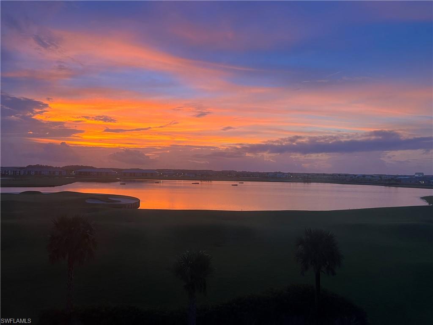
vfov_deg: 53.1
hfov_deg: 67.3
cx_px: 216
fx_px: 325
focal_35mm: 26
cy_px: 162
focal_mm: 5.7
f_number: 1.5
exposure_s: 1/45
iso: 100
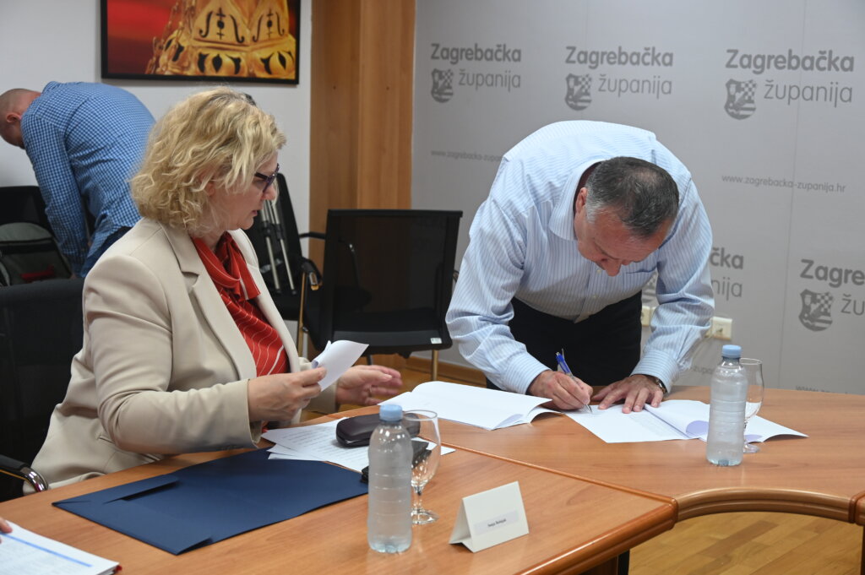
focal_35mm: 54
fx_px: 1296
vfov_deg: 25.0
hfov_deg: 36.9
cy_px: 288
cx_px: 432
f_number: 5.6
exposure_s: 1/60
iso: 1100
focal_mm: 54
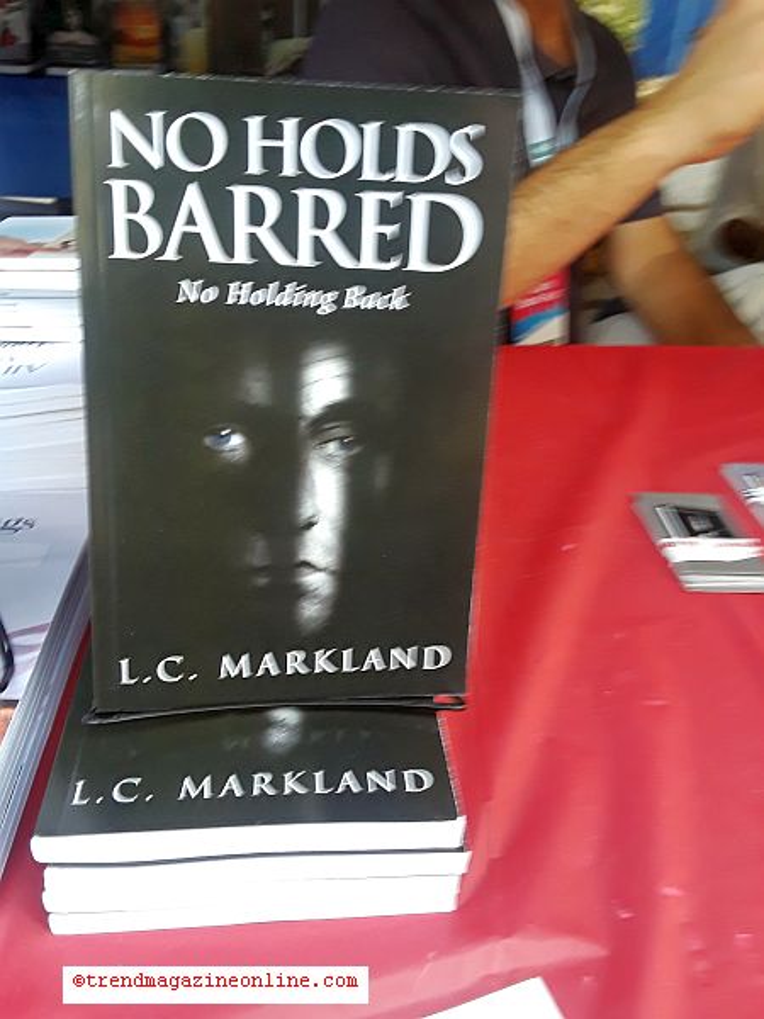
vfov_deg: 63.4
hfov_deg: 49.7
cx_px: 382
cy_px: 510
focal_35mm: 28
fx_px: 824
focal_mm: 2.9
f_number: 1.9
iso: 100
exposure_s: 1/30
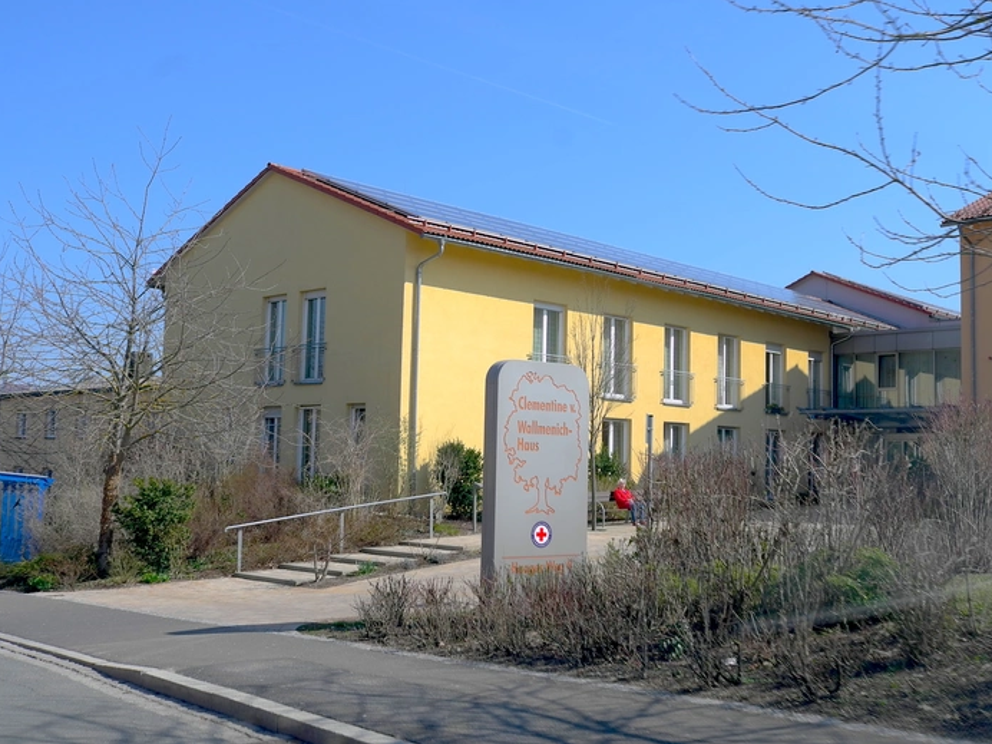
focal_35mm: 40
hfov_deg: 46.7
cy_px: 364
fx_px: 1146
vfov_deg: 36.0
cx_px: 566
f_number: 7.1
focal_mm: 24
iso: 100
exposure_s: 1/250
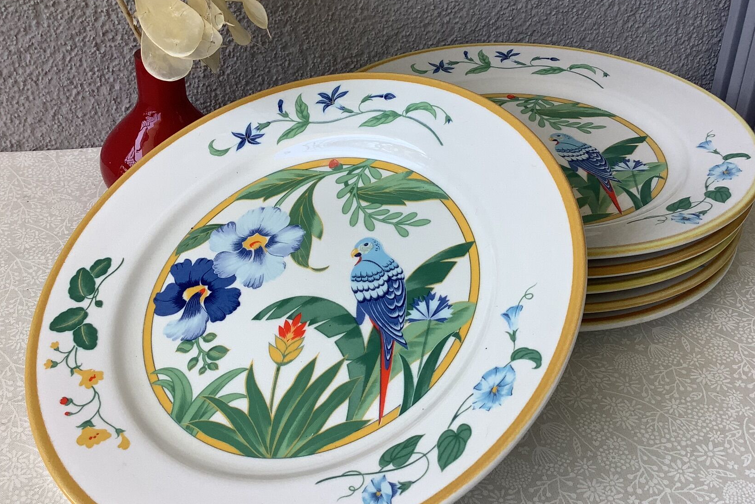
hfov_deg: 48.5
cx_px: 382
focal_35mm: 40
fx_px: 839
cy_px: 265
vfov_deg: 33.4
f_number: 2.4
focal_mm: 3.3
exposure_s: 1/120
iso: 32
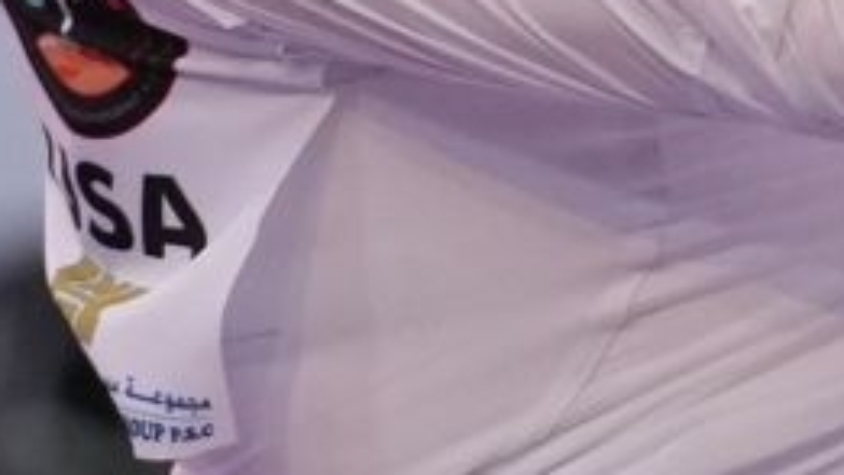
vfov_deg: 0.6
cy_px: -171
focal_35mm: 2171
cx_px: 511
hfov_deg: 1.0
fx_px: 48601
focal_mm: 200
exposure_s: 1/1000
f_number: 2.8
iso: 2000
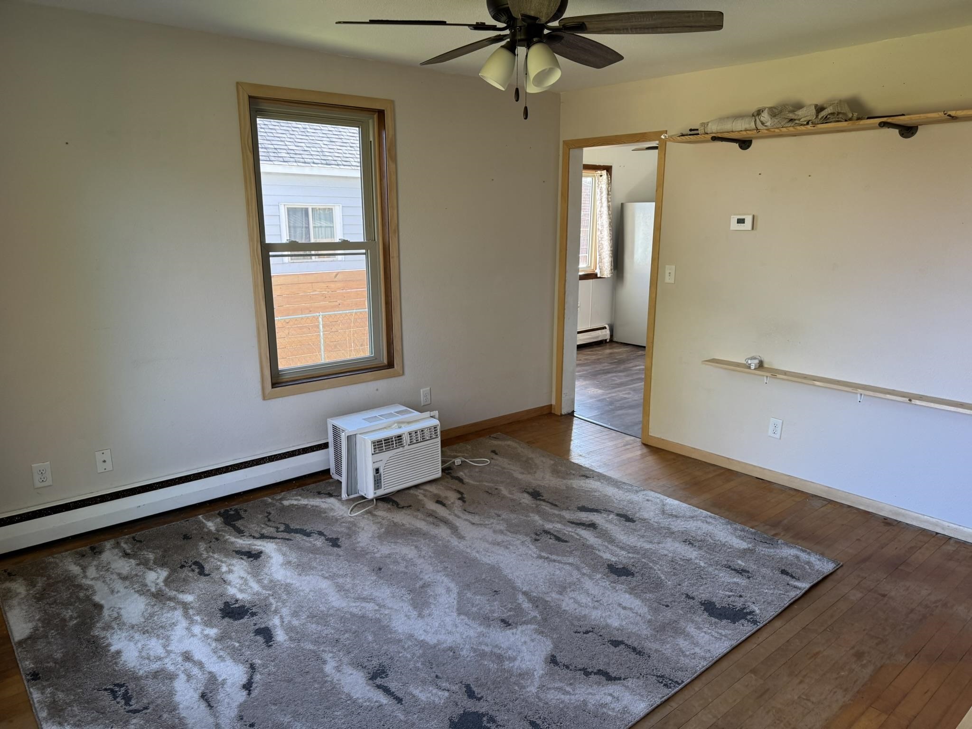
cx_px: 486
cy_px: 364
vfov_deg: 56.8
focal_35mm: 24
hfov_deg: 71.6
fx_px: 674
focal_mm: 6.76
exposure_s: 1/121
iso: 160
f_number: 1.78
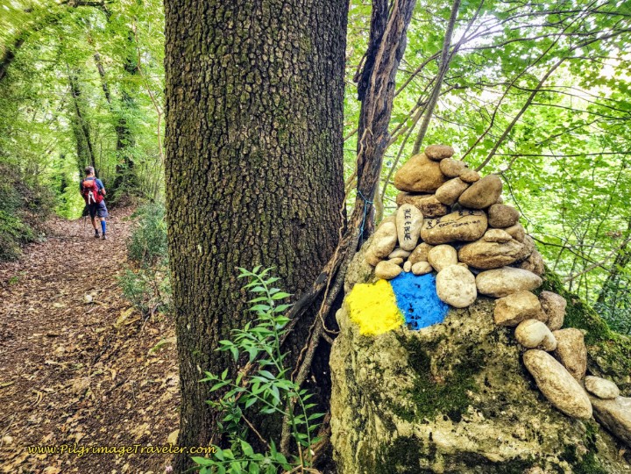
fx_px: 419
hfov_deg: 73.9
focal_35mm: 23
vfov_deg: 58.9
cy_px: 237
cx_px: 316
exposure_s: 1/120
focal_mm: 6.4
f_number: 1.8
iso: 640
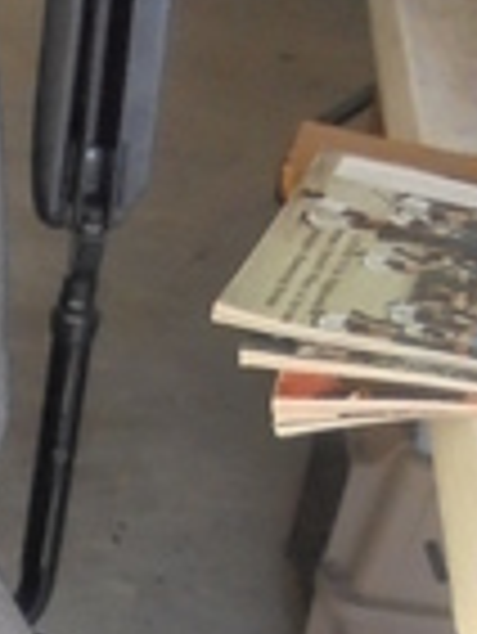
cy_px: 670
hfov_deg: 12.5
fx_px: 1963
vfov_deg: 17.8
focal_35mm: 107
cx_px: -416
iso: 400
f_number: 3.5
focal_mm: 4.6
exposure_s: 1/250
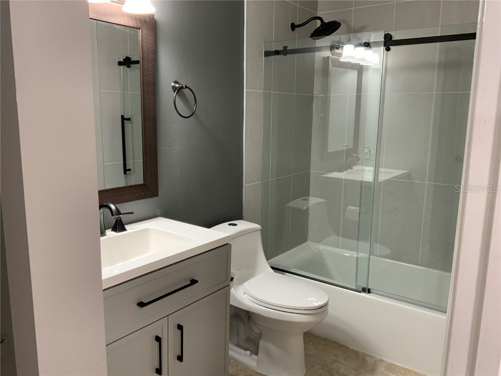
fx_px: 420
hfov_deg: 61.7
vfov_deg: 48.2
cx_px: 250
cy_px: 188
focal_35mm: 29
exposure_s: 1/60
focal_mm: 3
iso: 125
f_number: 1.8
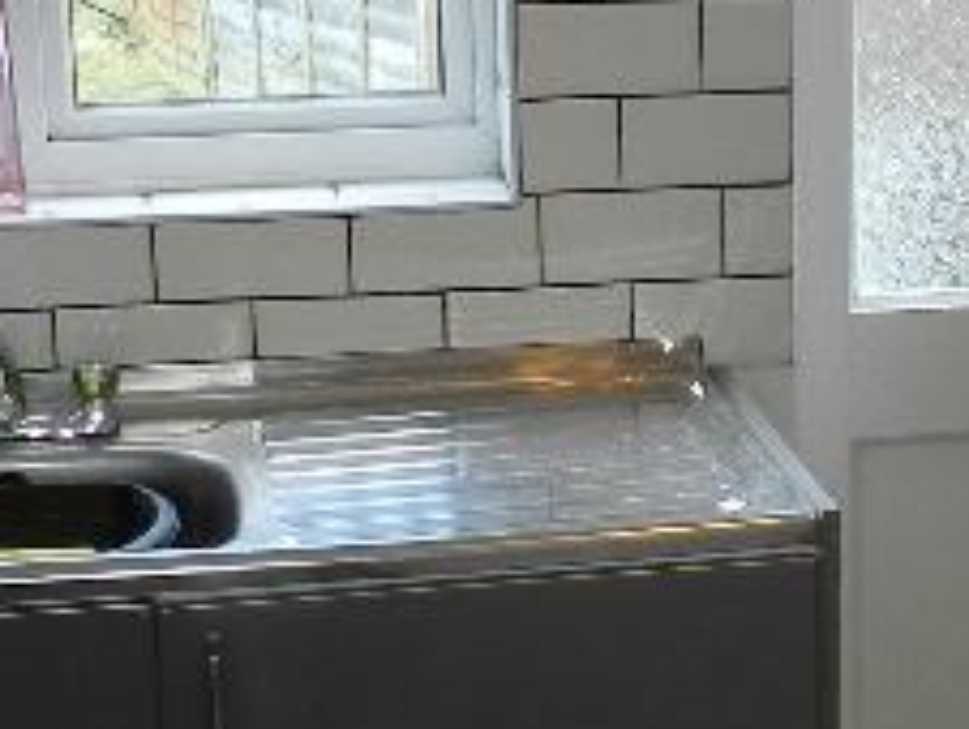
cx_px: 918
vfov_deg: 14.3
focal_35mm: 104
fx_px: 2914
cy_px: 313
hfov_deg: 18.5
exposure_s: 1/50
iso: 160
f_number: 3.4
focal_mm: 4
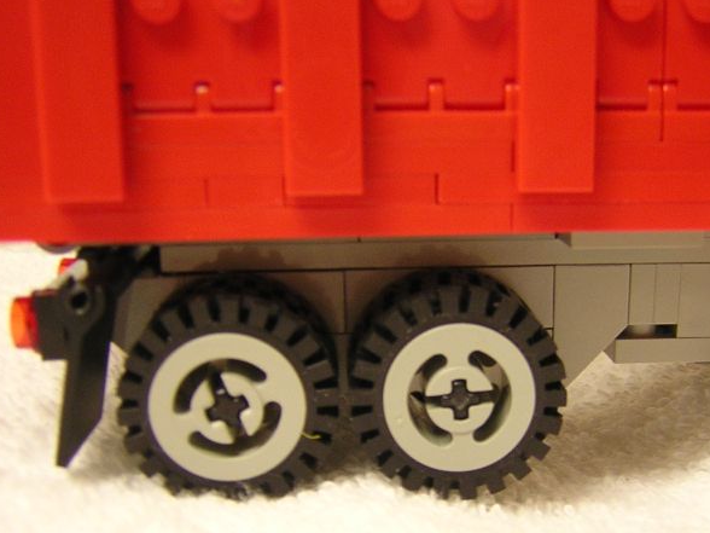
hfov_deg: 38.7
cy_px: 317
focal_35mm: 49
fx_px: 1005
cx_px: 431
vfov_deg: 29.6
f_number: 2.6
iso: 217
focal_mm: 4.7
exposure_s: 1/4.6
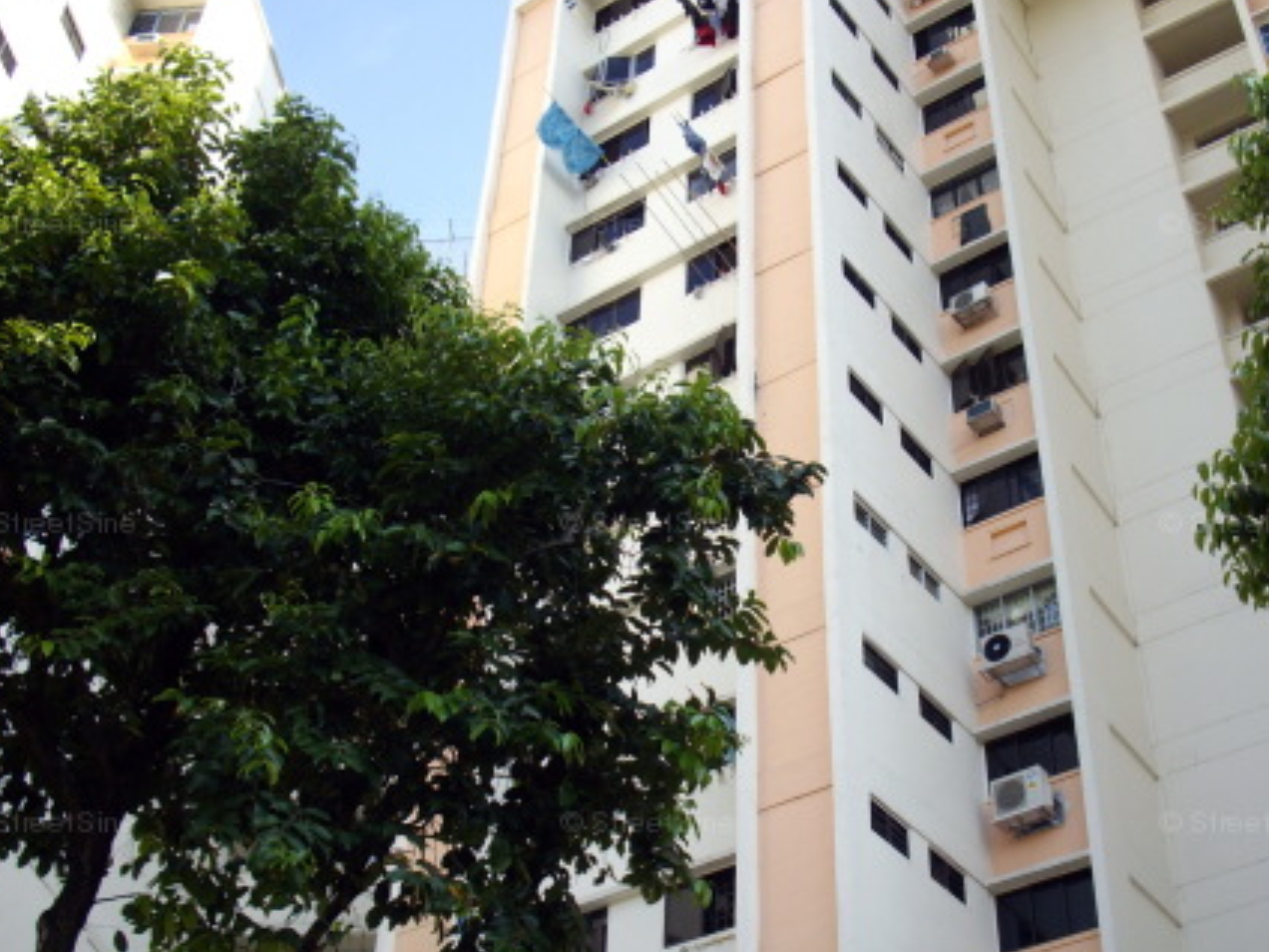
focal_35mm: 48
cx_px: 784
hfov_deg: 39.4
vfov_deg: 30.2
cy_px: 527
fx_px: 1760
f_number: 2.8
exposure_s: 1/320
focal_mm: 6.2
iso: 80
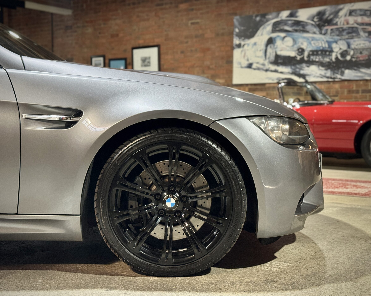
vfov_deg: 29.7
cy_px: 148
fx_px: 560
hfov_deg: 36.7
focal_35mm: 51
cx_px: 177
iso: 320
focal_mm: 6.76
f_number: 1.78
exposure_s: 1/33
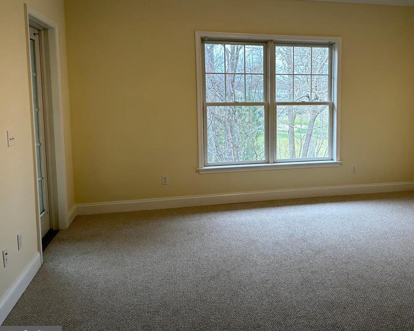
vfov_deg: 44.3
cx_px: 282
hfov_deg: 53.0
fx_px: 404
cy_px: 131
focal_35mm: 33
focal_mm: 6.86
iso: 125
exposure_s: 1/120
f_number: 1.78
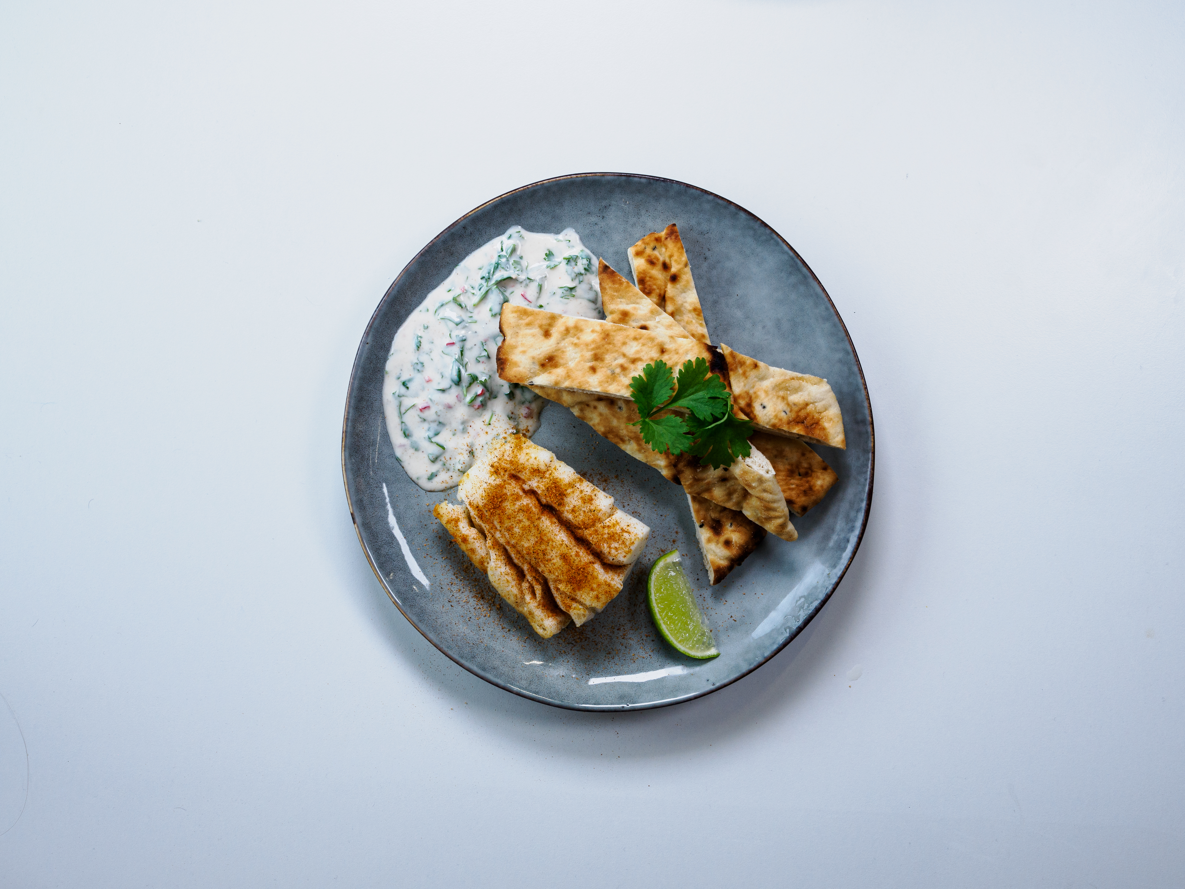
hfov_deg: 49.0
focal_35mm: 38
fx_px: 1301
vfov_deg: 37.7
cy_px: 444
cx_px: 592
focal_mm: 19
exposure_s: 1/40
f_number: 7.1
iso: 400
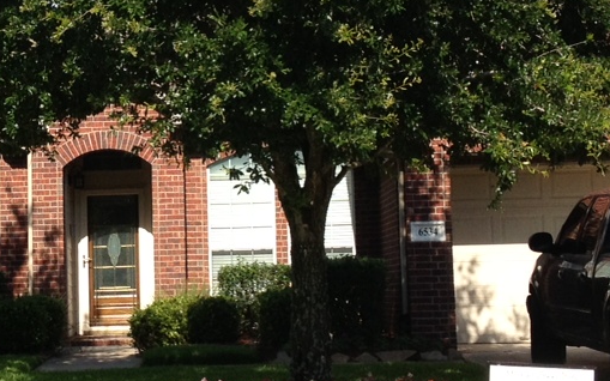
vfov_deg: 11.0
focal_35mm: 119
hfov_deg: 17.3
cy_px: 93
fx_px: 1978
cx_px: 83
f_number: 2.4
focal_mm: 4.28
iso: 50
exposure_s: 1/1255
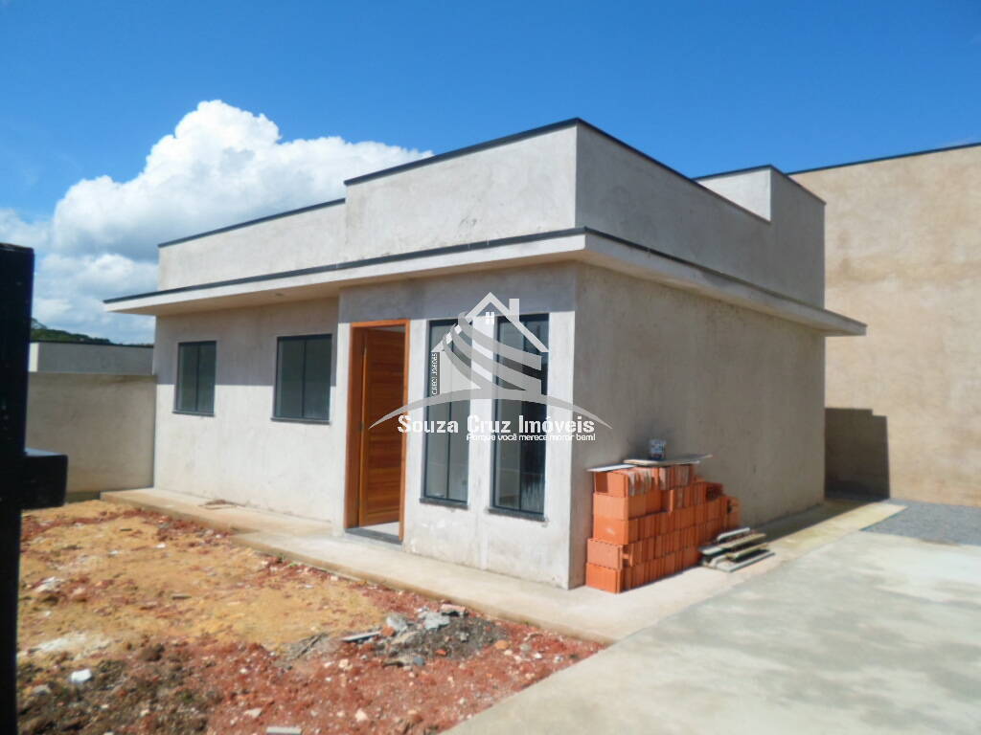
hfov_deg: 69.4
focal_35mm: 25
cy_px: 368
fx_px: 708
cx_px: 490
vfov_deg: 54.9
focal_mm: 4.5
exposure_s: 1/180
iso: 80
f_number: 9.2
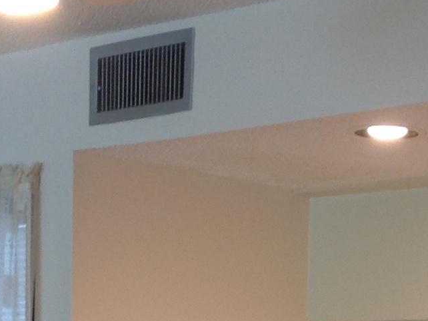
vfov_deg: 9.9
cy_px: 586
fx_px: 1744
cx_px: 284
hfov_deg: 14.0
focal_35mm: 141
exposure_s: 1/15
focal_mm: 4.28
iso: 64
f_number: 2.4
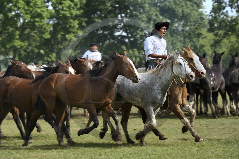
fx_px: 996
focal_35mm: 150
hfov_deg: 13.7
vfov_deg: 9.1
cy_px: 80
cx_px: 120
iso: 100
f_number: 5.6
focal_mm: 150
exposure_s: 1/250
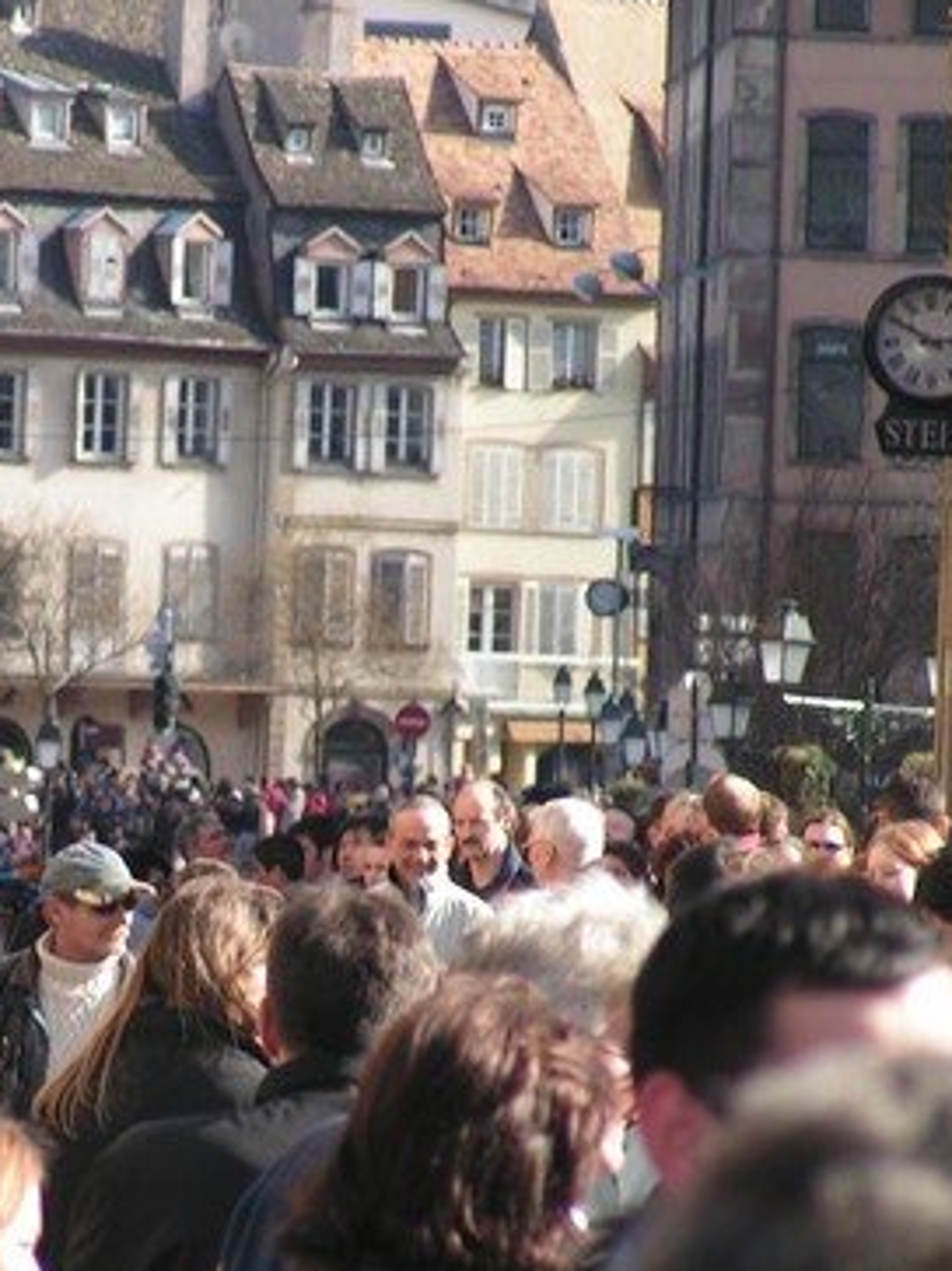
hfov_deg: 3.1
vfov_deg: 4.1
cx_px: 200
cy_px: 706
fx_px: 17538
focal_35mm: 478
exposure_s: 1/200
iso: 50
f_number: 4
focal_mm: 43.3
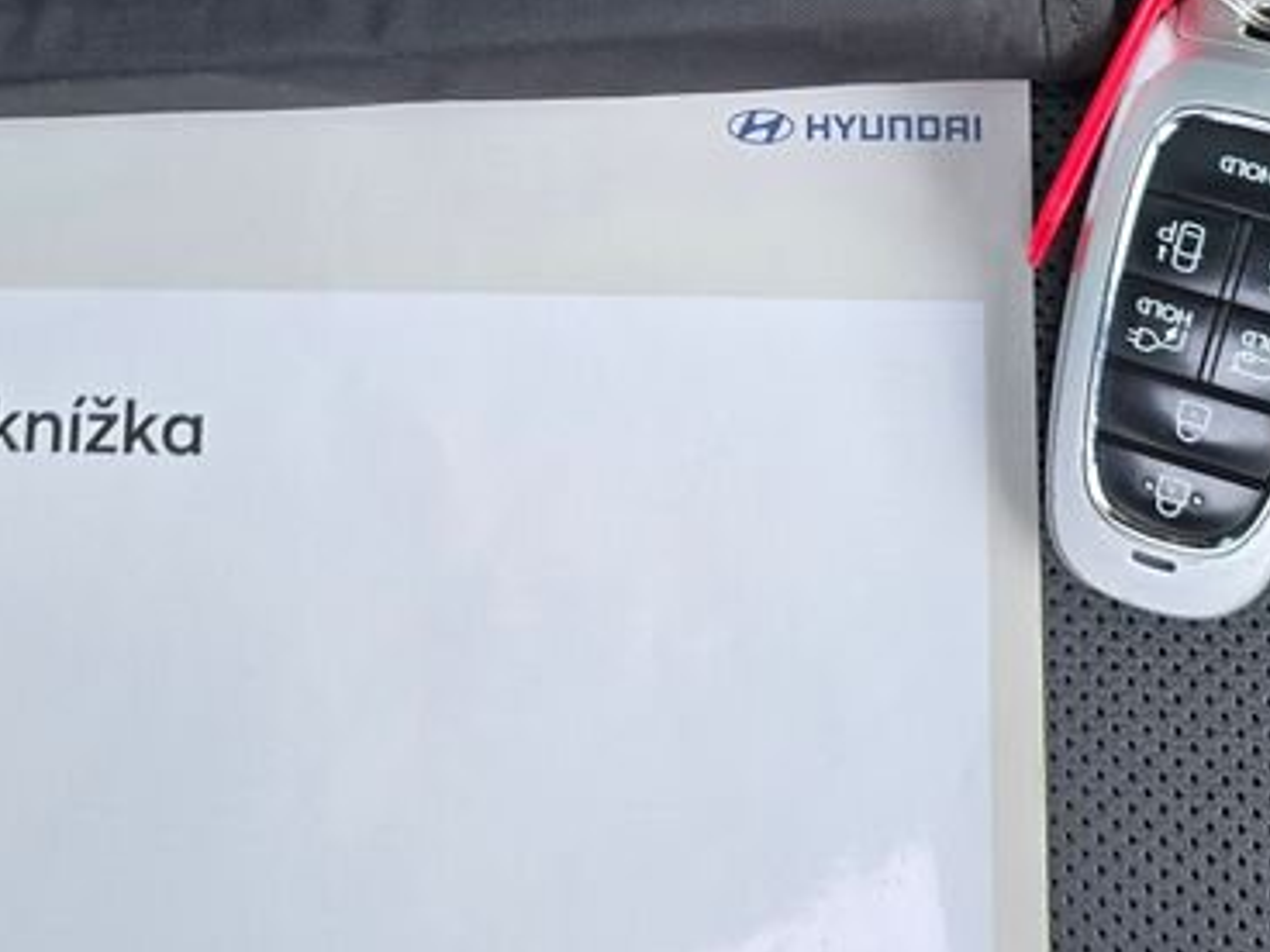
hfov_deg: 30.2
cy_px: -86
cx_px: 542
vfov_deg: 21.8
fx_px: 2348
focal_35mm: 64
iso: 320
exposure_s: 1/100
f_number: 1.7
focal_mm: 6.3
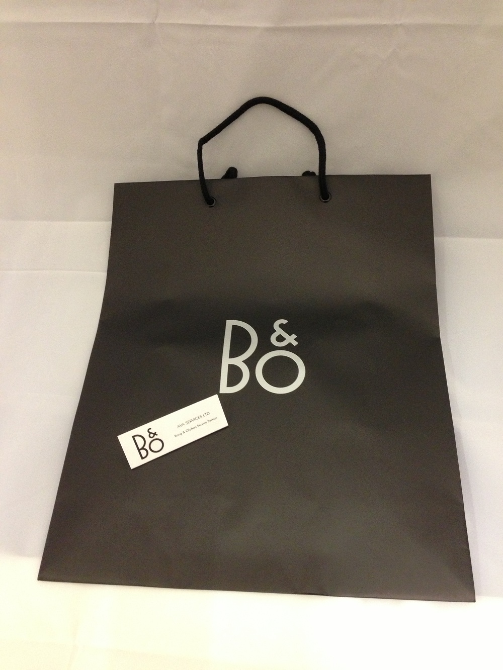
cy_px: 335
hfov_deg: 43.0
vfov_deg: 55.3
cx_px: 252
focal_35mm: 33
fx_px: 639
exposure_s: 1/20
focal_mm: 4.13
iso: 320
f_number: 2.4
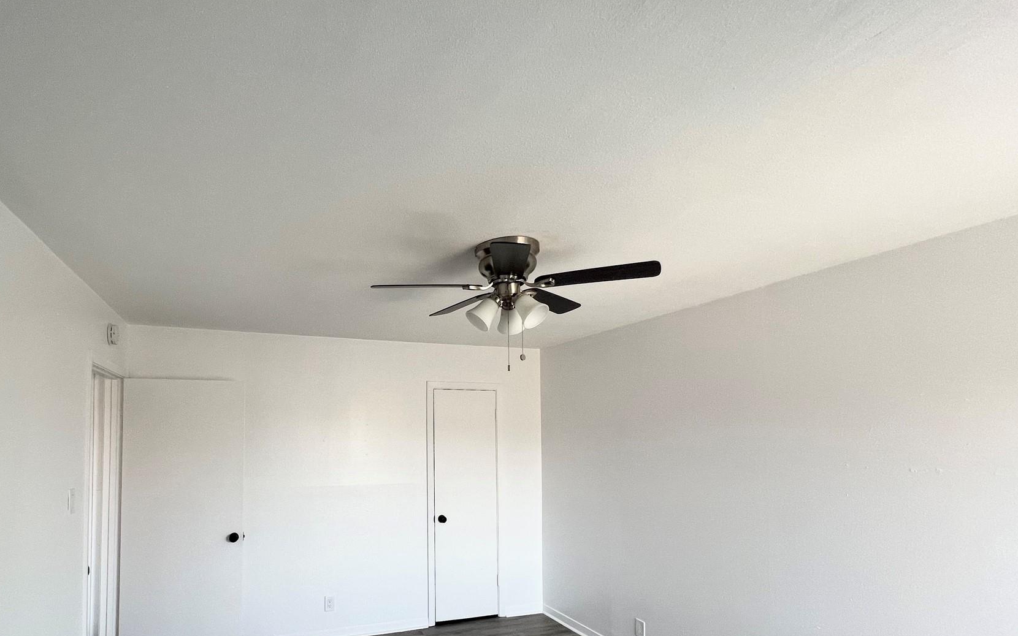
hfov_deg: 93.1
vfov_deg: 66.4
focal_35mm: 17
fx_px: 472
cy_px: 418
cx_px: 407
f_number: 1.8
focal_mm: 1.57
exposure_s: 1/99
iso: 80
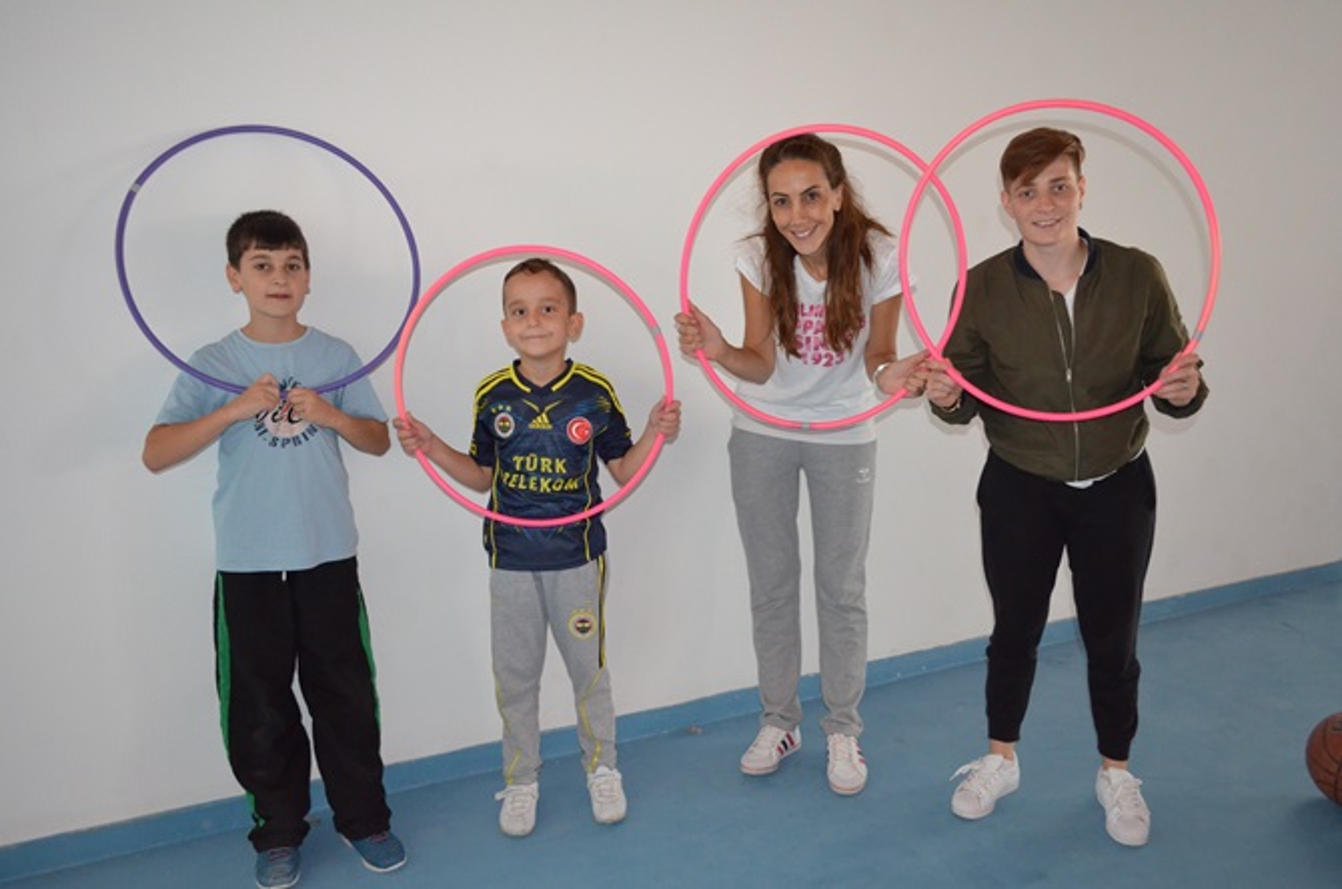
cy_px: 444
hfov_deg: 67.5
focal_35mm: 27
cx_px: 671
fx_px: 1005
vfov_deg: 47.8
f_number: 3.5
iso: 2800
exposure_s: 1/60
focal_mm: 18
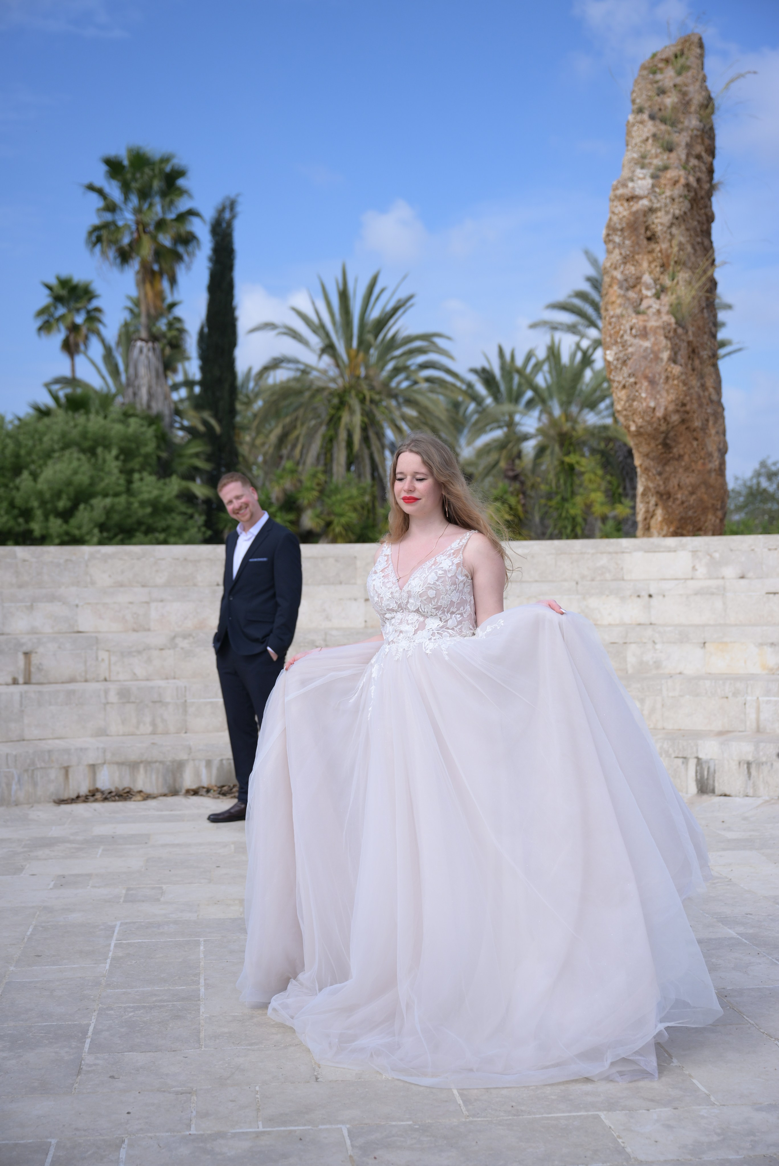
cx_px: 390
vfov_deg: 44.5
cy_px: 583
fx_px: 1427
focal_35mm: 44
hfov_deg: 30.5
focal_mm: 44
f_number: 3.5
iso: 125
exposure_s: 1/2000
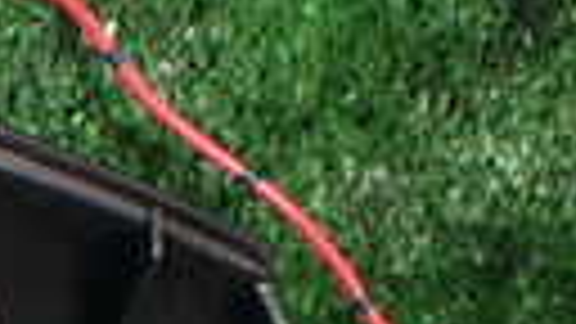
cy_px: 716
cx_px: -580
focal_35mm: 153
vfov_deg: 7.5
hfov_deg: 12.4
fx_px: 2337
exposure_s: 1/125
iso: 200
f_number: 2.3
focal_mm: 5.4
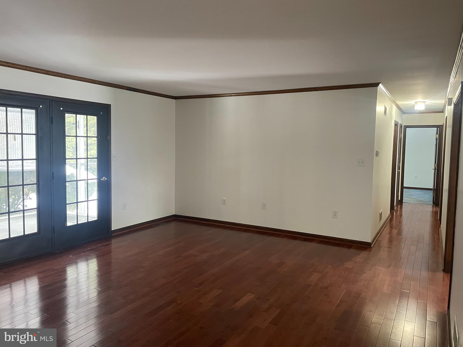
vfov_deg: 53.1
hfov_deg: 67.3
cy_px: 174
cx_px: 232
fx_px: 348
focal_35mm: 26
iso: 500
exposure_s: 1/60
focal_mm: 4.2
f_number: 1.6
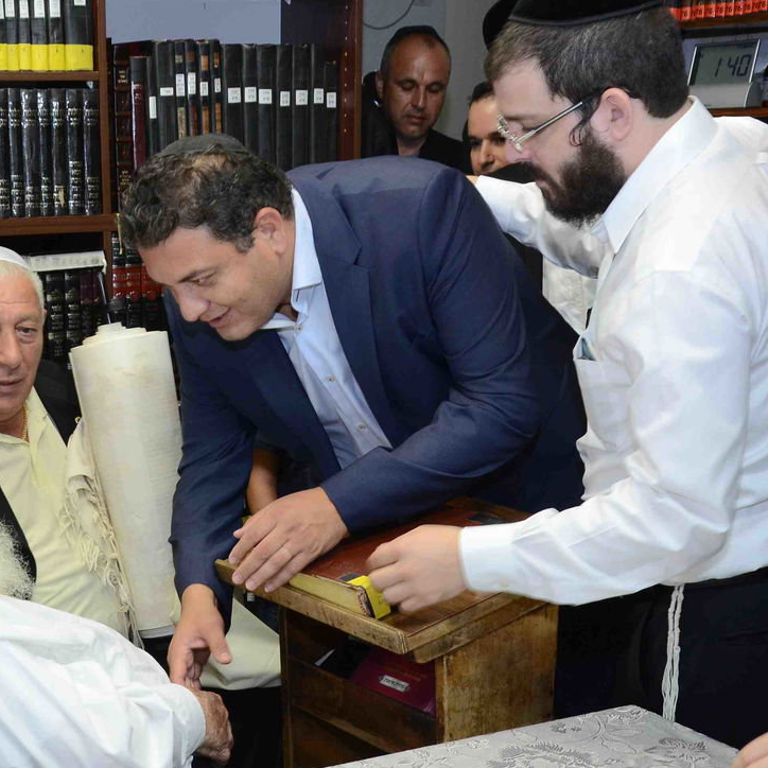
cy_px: 416
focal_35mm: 64
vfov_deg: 26.9
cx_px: 154
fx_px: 1606
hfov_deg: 26.4
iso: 800
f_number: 5.6
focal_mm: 26
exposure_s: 1/60
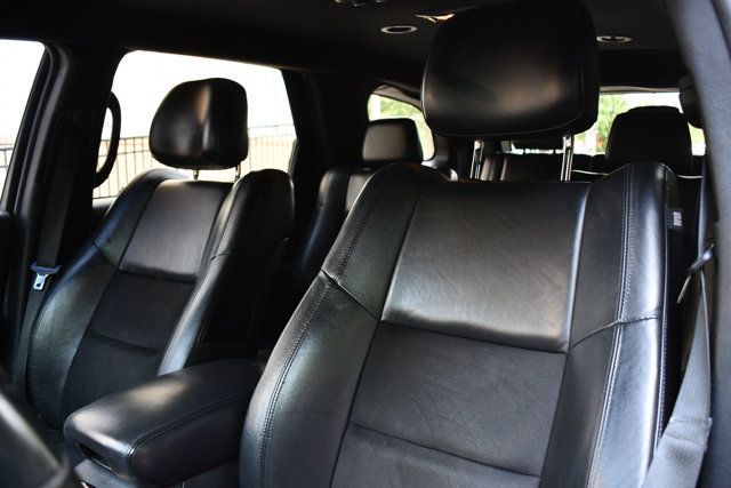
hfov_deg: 60.3
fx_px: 630
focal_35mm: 31
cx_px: 366
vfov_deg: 42.3
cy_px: 244
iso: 800
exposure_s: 1/125
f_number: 3.8
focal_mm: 21
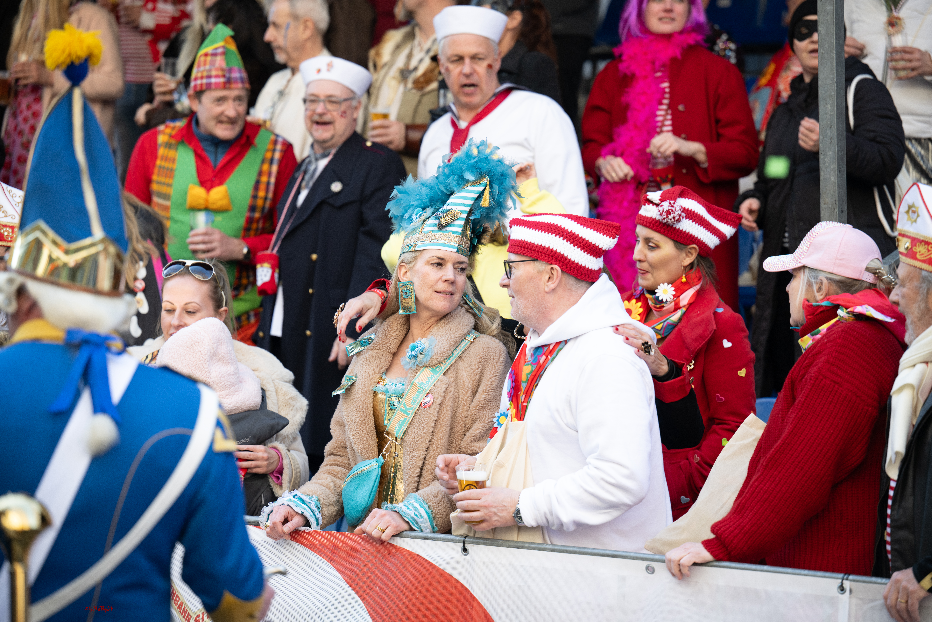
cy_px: 311
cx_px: 466
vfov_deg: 11.4
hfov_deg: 17.1
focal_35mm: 120
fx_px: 3106
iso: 400
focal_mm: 120
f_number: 3.2
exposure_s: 1/320
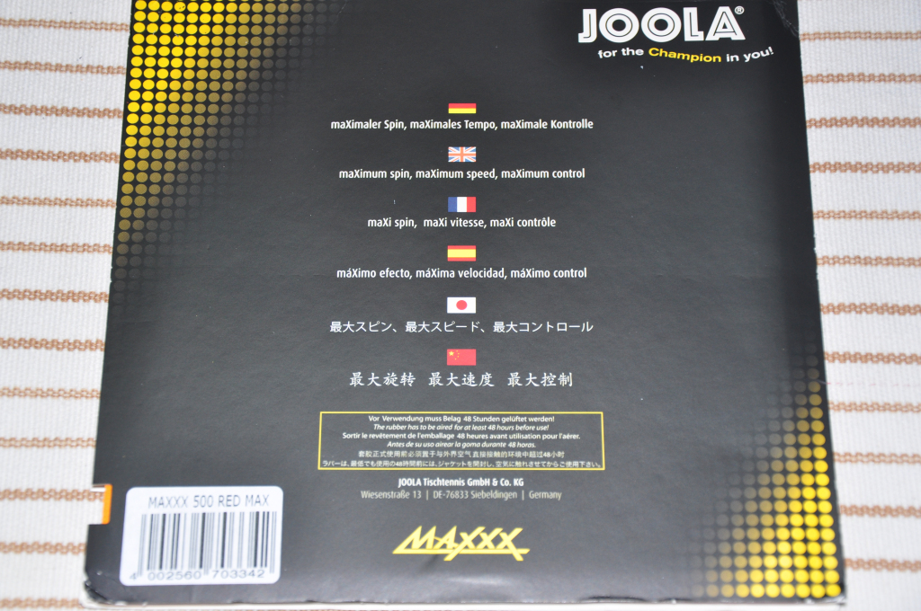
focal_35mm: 75
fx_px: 1916
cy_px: 306
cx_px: 460
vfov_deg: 18.1
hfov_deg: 27.0
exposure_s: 1/20
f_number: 5
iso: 200
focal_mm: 50
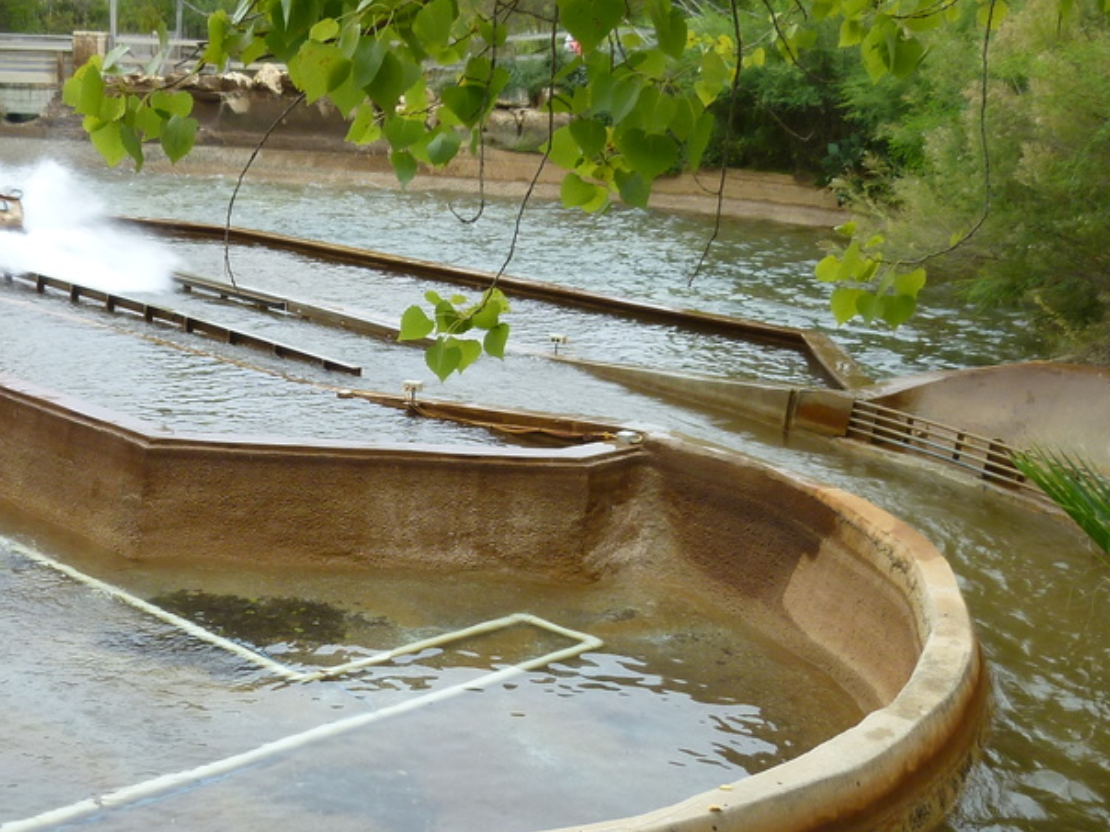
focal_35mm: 53
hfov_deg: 34.7
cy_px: 413
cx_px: 180
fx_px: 1700
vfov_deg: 27.5
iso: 80
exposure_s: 1/80
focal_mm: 4.5
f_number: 3.3
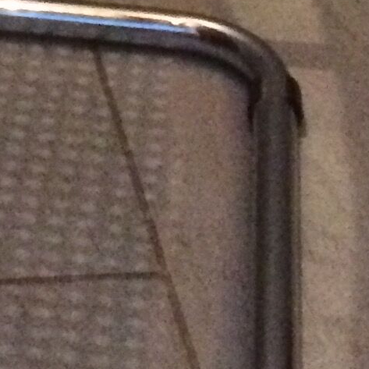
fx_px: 2135
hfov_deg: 9.7
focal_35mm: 177
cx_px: -119
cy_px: -449
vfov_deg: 9.1
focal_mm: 4.15
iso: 500
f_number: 2.2
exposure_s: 1/17
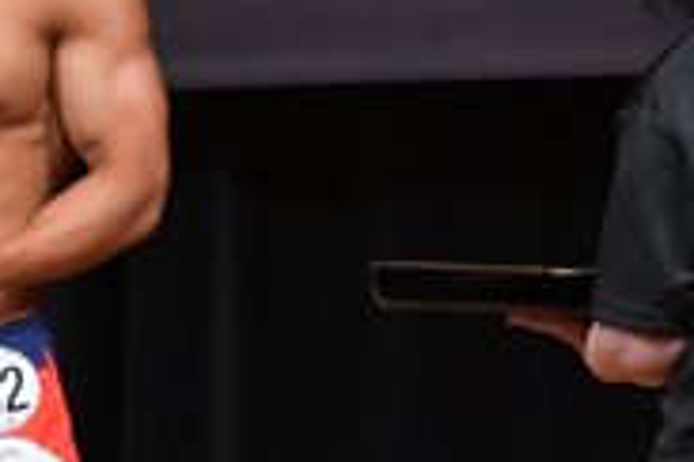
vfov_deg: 1.2
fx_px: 22071
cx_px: -324
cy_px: 481
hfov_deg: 1.8
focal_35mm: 1145
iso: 5000
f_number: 5.6
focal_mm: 180
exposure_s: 1/400
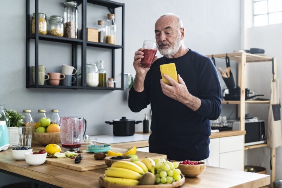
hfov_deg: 54.5
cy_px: 94
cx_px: 141
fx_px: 274
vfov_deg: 37.8
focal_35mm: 35
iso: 800
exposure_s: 1/640
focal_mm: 35
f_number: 2.8
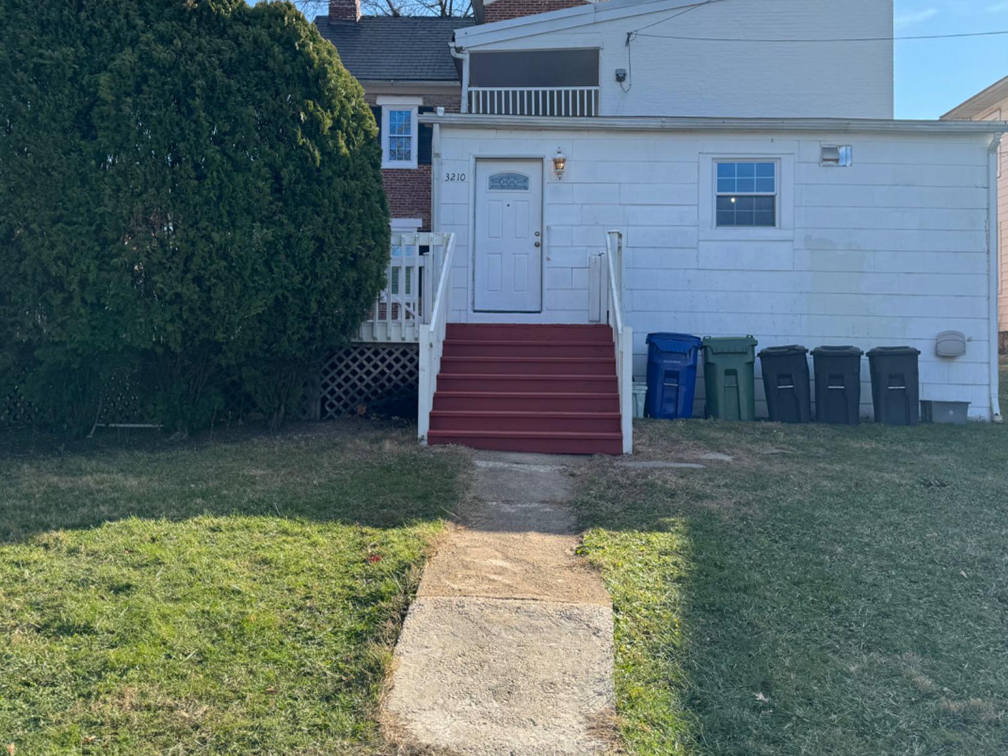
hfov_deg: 56.8
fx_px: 932
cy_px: 314
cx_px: 509
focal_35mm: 32
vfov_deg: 44.0
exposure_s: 1/2506
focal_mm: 6.76
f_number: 1.78
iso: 80
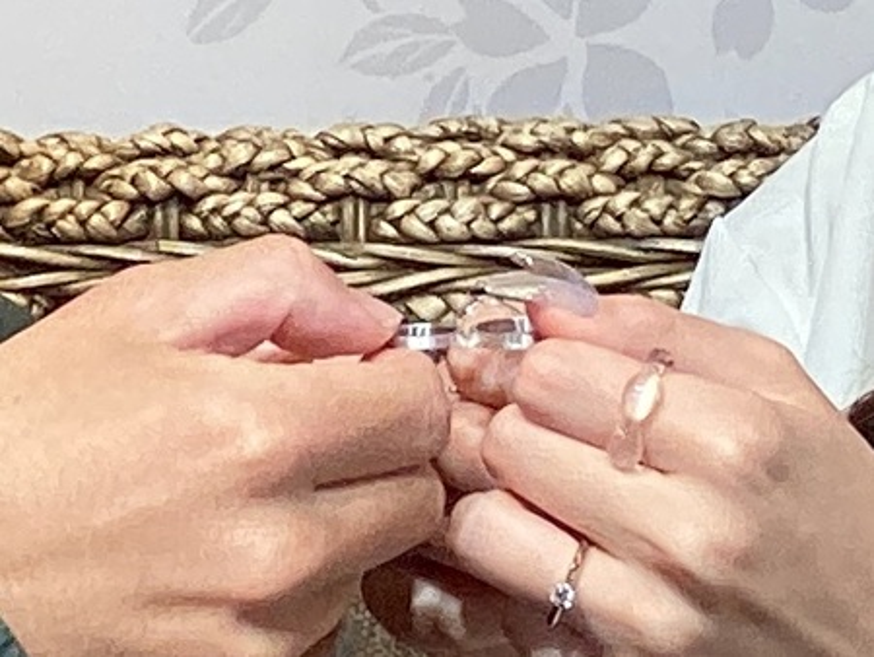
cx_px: 437
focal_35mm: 31
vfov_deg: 45.5
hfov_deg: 58.3
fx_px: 783
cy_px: 328
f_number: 2.4
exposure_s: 1/100
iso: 50
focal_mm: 3.3
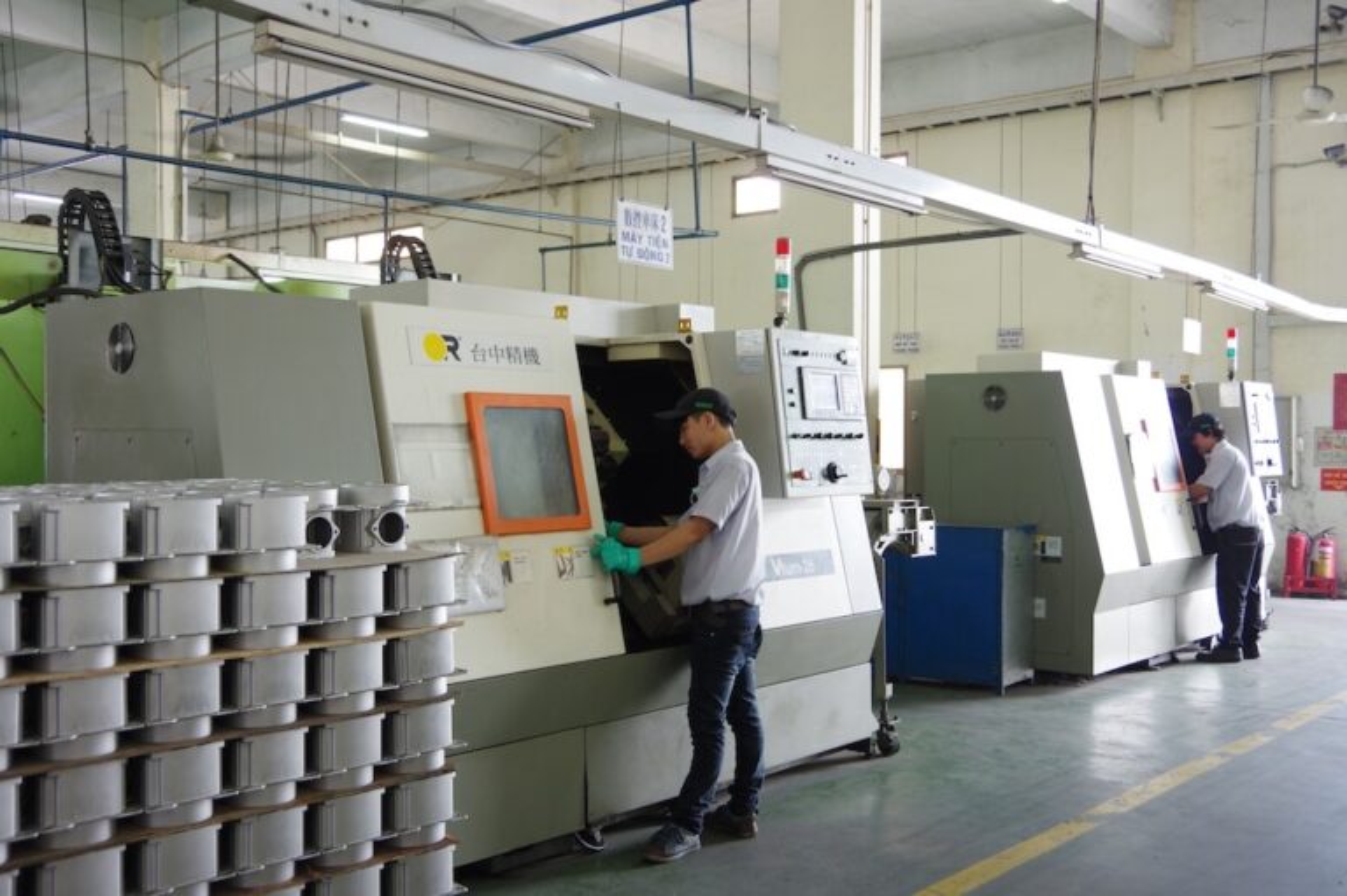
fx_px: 1346
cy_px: 448
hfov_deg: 53.2
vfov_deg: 36.8
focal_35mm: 36
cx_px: 674
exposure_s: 1/25
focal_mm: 24
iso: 500
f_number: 5
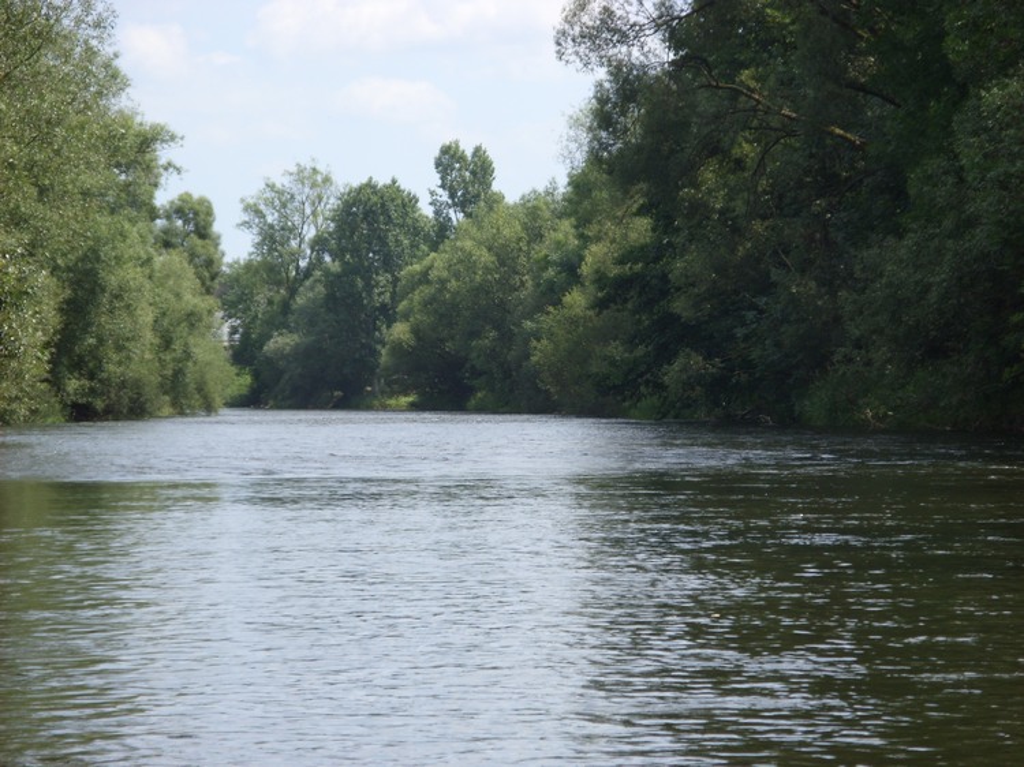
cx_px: 512
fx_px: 4288
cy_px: 384
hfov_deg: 13.6
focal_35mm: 145
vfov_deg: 10.2
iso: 50
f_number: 4.1
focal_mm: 24.2
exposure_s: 1/402
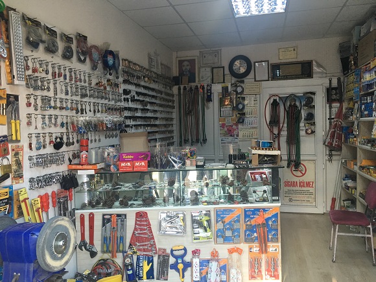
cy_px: 141
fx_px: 315
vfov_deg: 48.2
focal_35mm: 29
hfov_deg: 61.7
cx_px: 188
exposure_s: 1/33
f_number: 2.2
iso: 64
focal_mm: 4.15
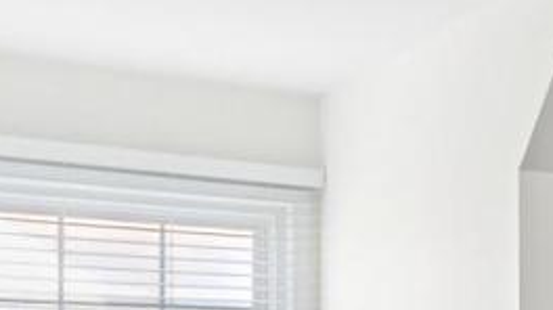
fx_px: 1172
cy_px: 400
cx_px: 1320
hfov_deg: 15.2
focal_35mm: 80
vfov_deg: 14.5
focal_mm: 14
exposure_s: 1/3.33
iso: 400
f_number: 8
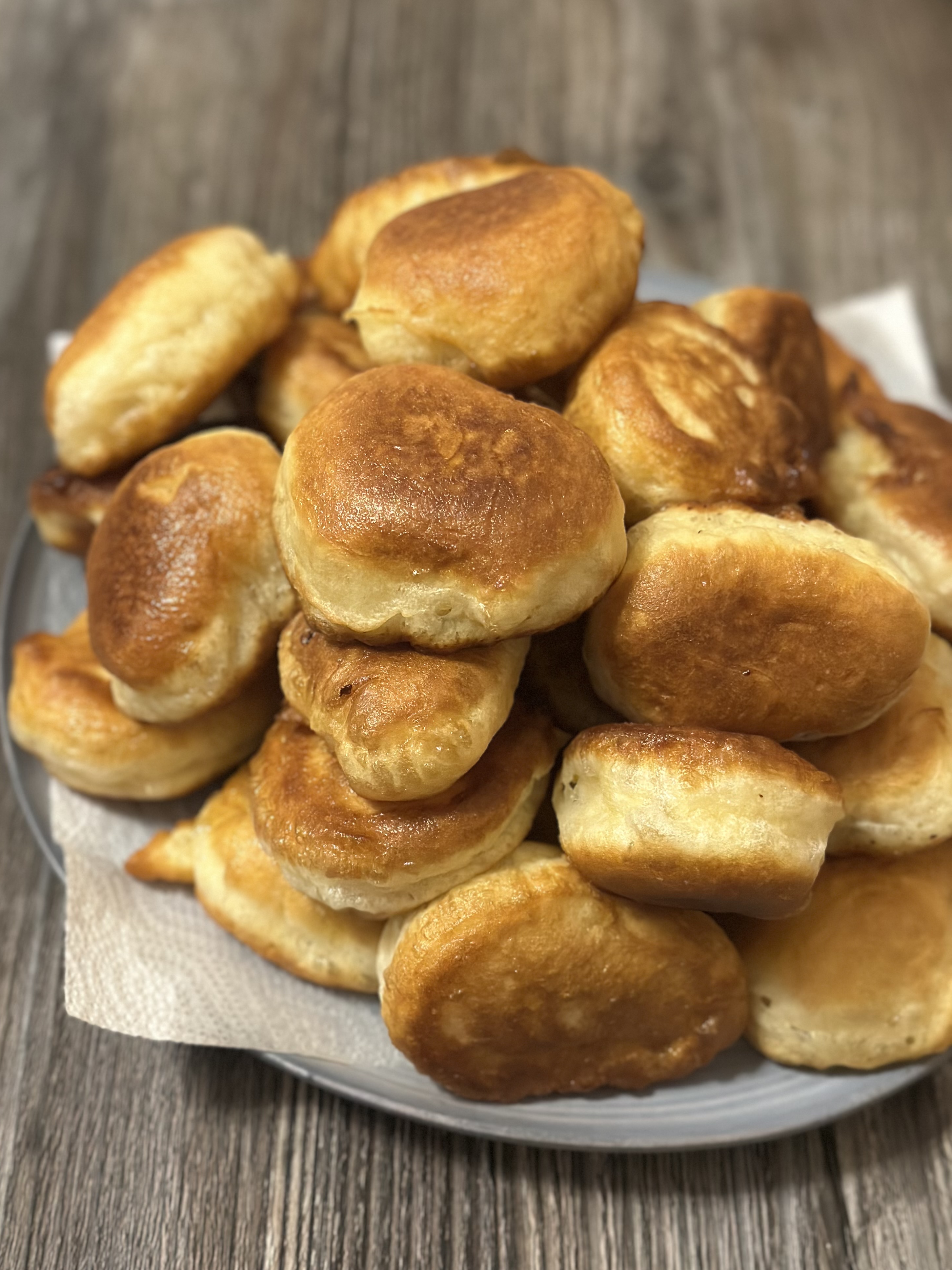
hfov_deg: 29.1
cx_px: 456
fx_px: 1834
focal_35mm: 50
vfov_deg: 38.2
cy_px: 616
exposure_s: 1/40
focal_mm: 6.86
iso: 640
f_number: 1.78
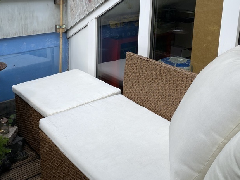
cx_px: 94
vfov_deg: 32.7
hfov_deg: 43.6
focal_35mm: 43
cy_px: 36
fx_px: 298
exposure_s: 1/1927
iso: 32
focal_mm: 4.25
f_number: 1.8
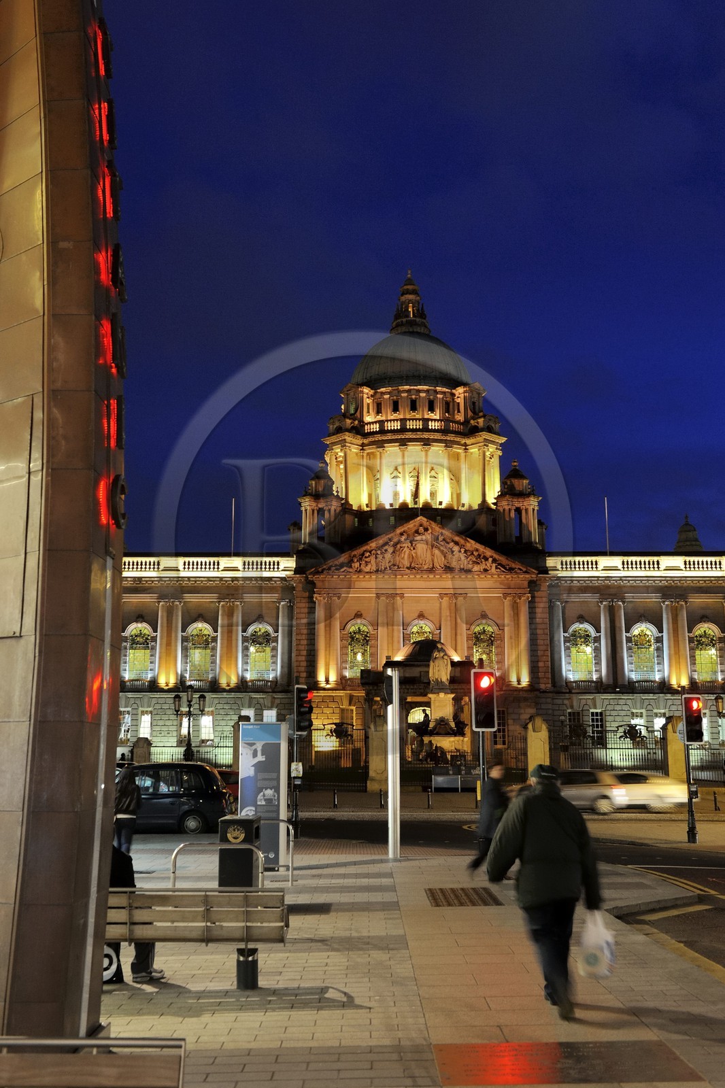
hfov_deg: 37.8
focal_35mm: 35
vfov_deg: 54.4
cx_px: 362
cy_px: 544
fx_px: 1058
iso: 1600
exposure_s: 1/13
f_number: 4.5
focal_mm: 35
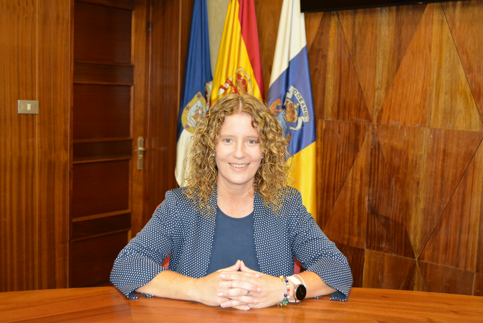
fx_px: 604
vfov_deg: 29.9
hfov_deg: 43.6
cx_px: 242
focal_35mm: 45
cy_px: 162
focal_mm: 30
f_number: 4.2
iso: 2000
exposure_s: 1/60
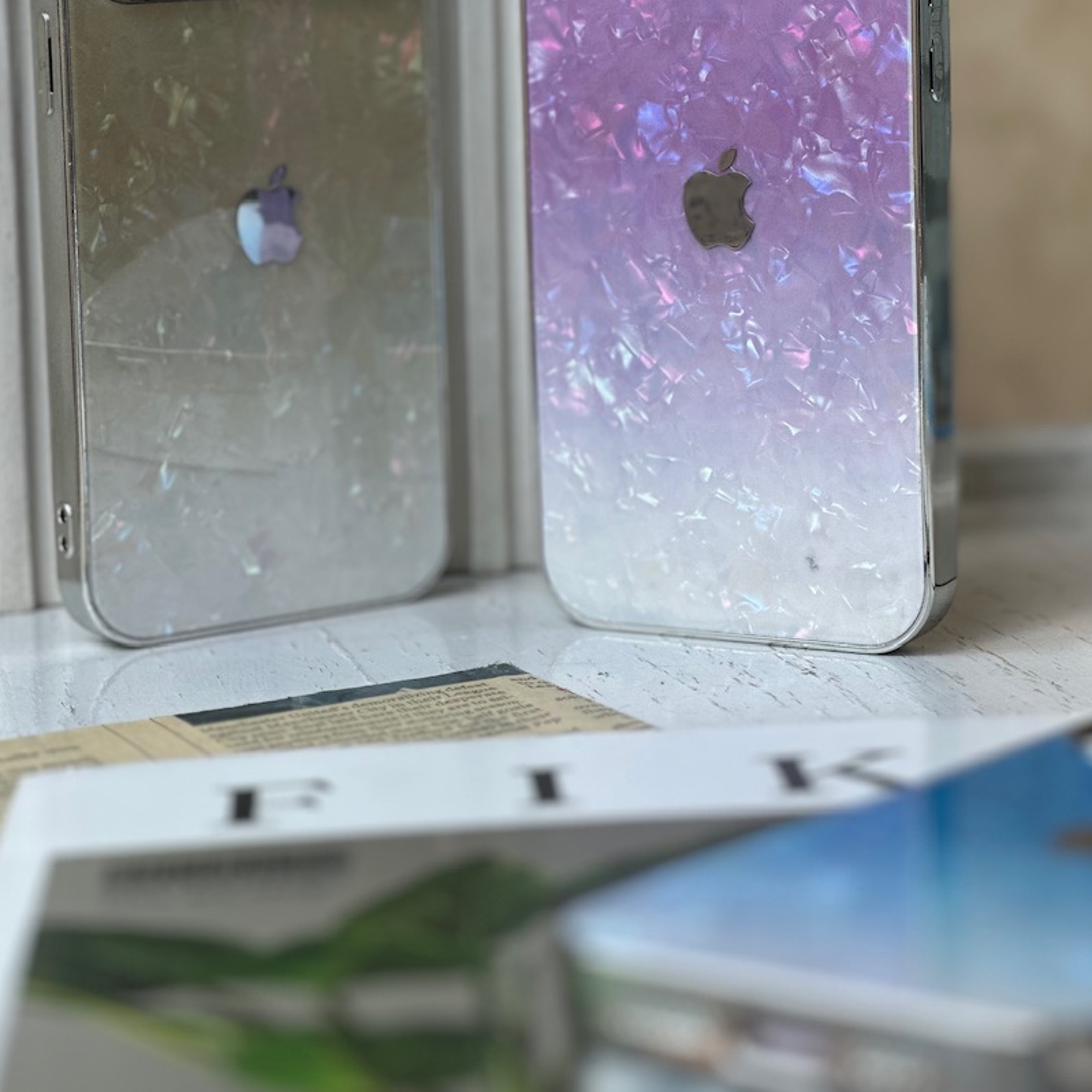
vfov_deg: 15.9
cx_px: 603
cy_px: 247
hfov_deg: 16.0
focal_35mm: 109
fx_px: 3890
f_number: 2.8
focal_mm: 9
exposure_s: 1/121
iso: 40
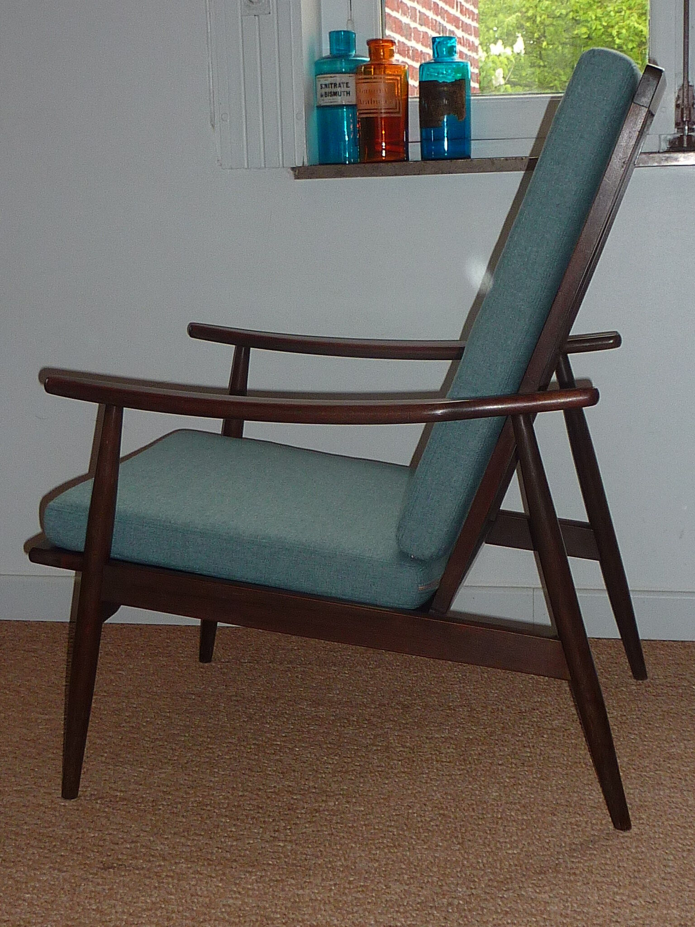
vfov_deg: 33.2
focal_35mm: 58
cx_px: 348
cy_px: 464
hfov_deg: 25.2
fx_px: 1553
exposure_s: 1/30
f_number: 3.5
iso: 100
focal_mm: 5.3
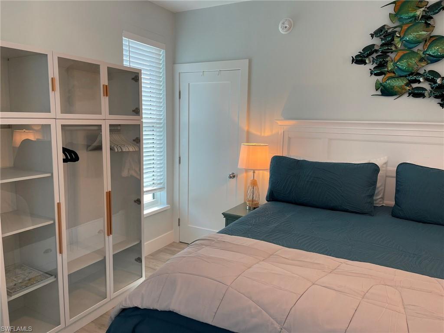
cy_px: 166
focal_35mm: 25
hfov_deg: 69.4
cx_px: 222
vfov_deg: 54.9
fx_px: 321
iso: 100
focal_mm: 5.1
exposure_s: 1/120
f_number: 1.6
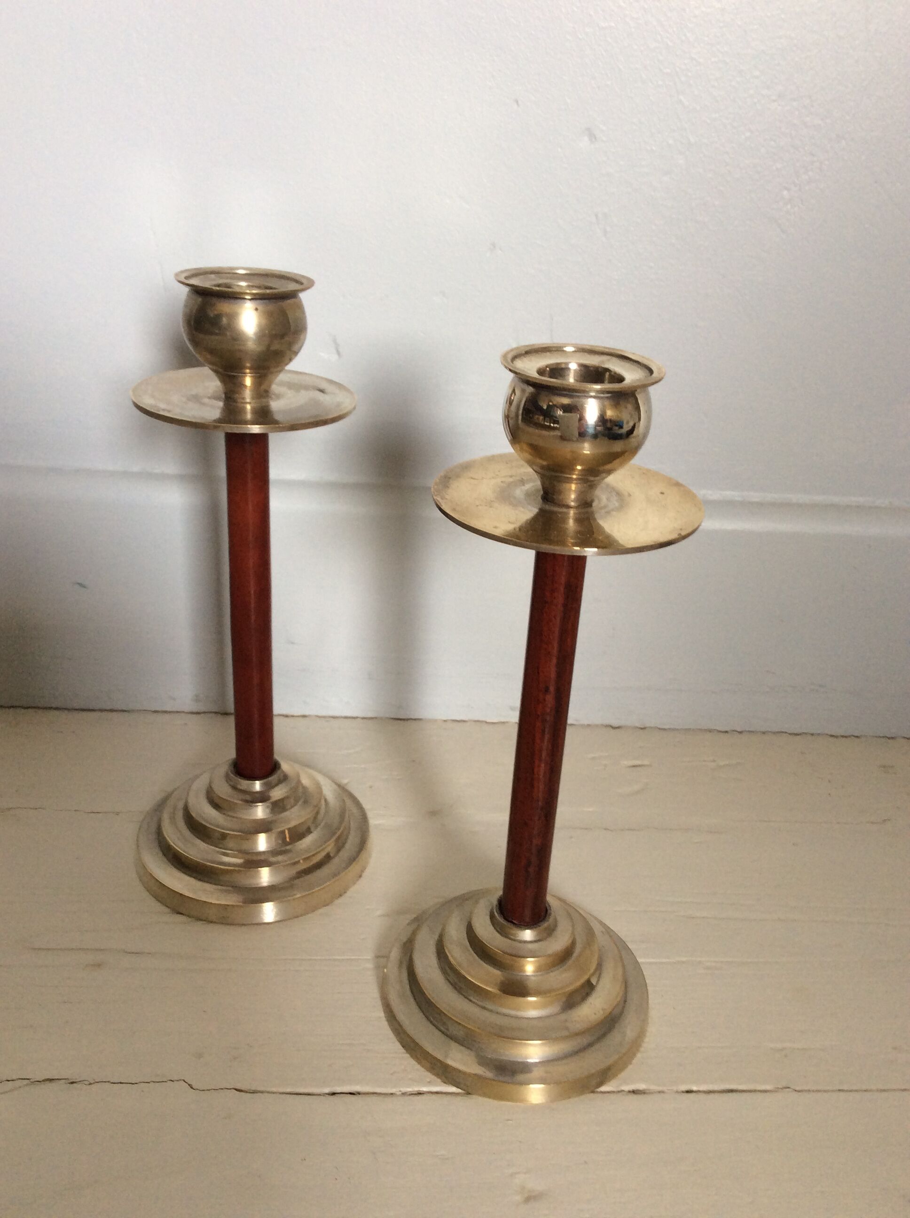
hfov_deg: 44.1
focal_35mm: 32
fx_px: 1125
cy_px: 609
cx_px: 455
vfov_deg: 56.9
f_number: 2.4
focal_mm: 3.3
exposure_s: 1/25
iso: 50
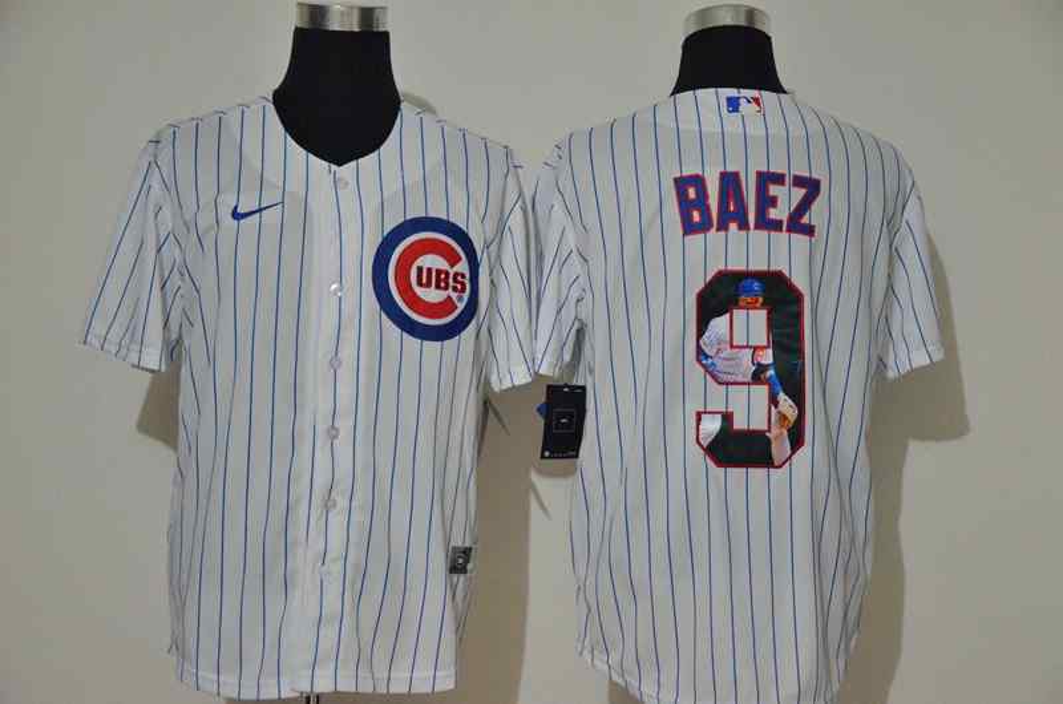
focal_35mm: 75
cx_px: 532
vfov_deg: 18.1
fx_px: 2210
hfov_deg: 27.0
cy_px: 352
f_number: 4.8
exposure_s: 1/50
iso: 4000
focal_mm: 50
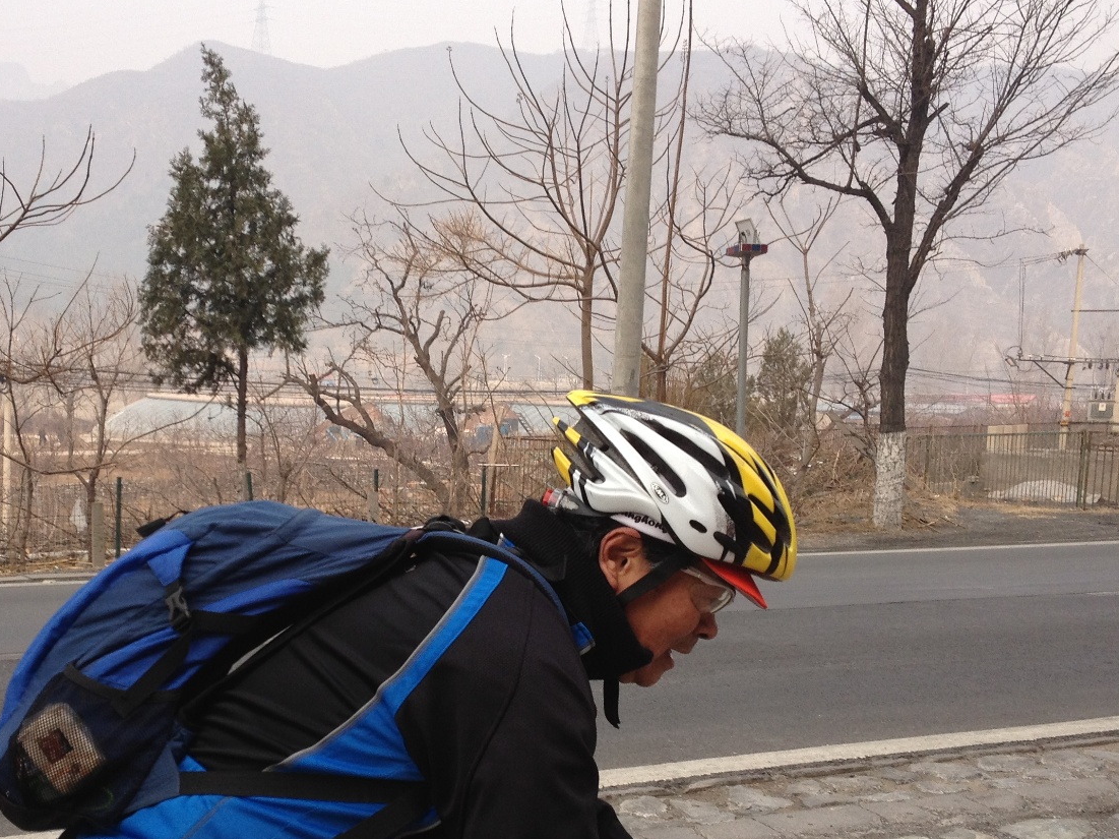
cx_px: 460
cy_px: 520
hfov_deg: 34.9
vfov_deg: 26.5
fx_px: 1777
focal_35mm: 55
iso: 64
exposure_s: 1/767
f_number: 2.4
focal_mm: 4.28
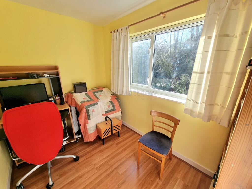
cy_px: 94
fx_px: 95
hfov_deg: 106.2
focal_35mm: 13
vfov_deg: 89.9
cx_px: 126
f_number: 2.2
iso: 50
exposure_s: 1/303
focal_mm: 2.2
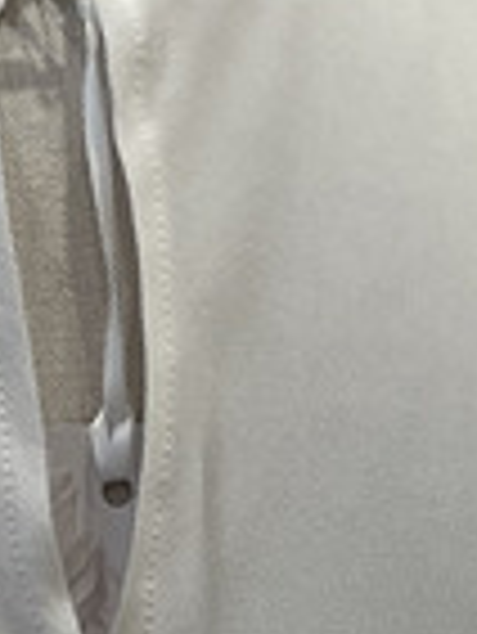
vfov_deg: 12.1
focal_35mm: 147
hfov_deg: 10.1
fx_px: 2697
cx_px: 122
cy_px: 1214
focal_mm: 4.2
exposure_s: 1/100
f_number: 1.6
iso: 32
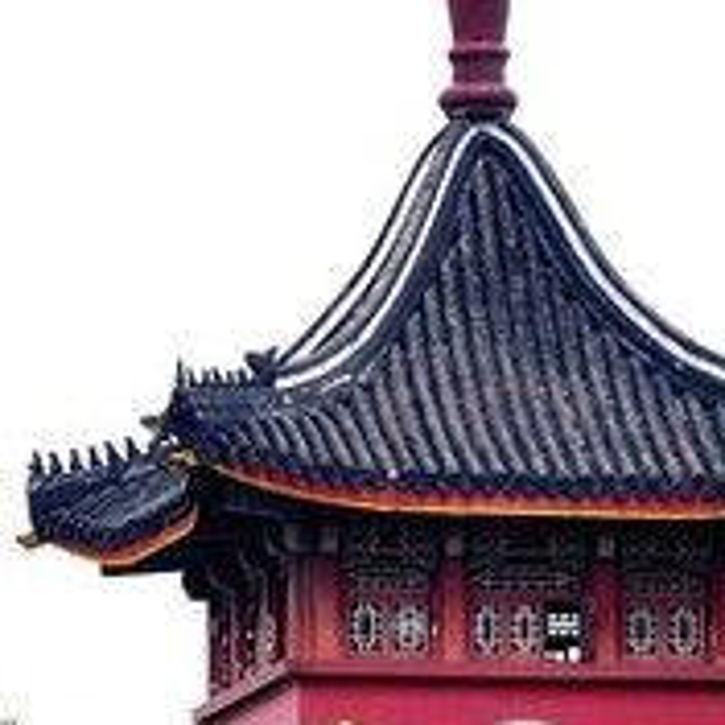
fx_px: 23340
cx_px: 66
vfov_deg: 1.8
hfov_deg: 1.8
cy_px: 925
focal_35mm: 985
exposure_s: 1/80
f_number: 10
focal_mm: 170
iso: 100
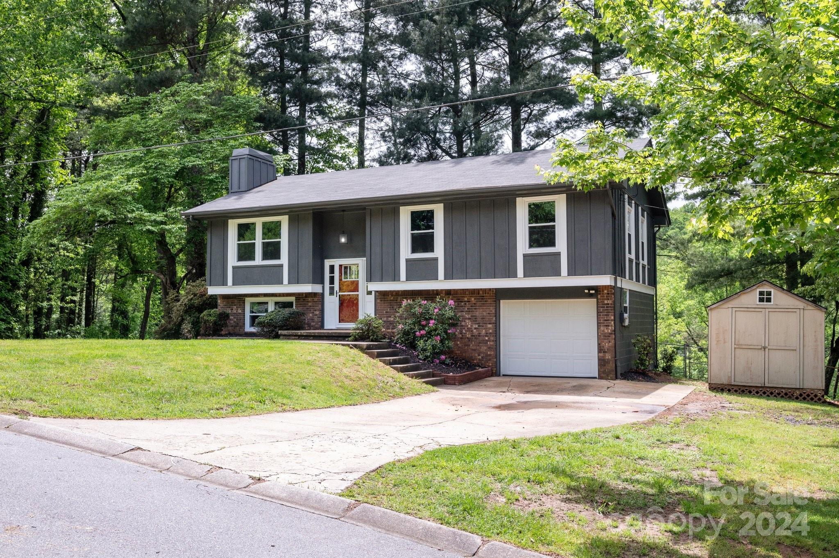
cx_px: 420
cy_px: 279
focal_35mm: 30
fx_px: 699
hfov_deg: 62.0
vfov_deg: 43.5
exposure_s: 1/1000
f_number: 8
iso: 800
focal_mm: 30
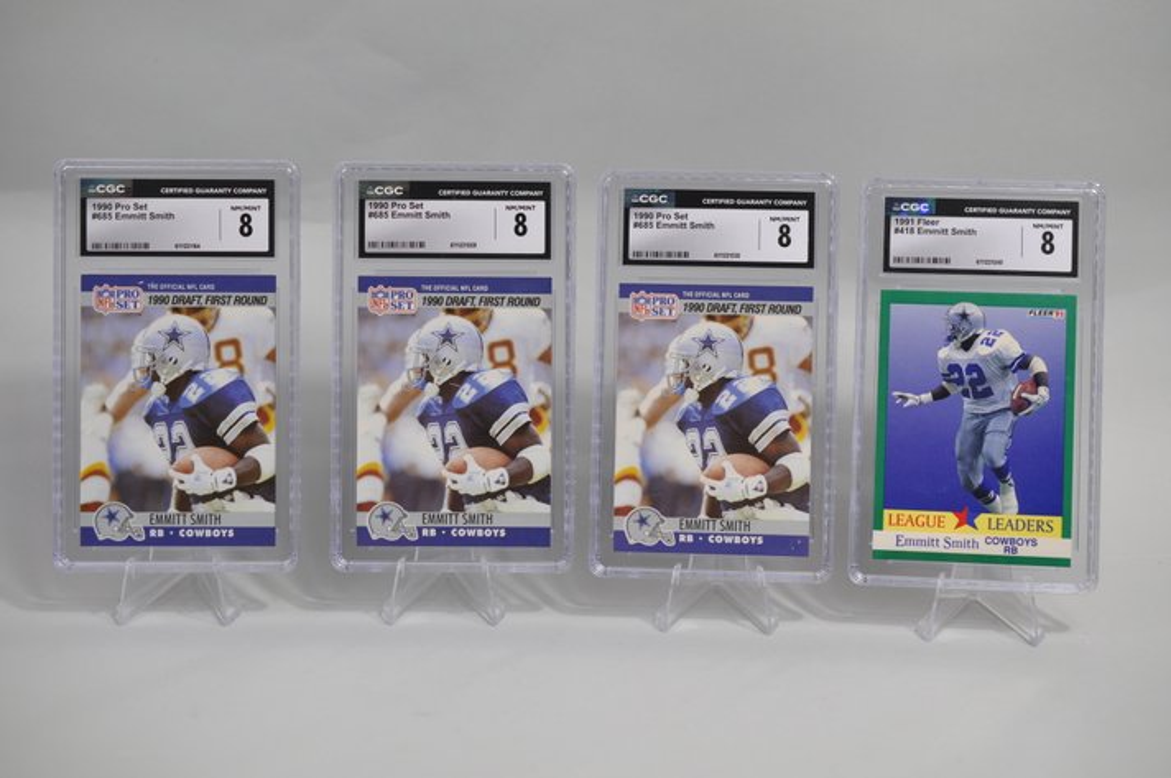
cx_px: 586
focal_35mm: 60
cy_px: 389
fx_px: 1949
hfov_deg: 33.4
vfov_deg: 22.6
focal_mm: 40
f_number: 5
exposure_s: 1/100
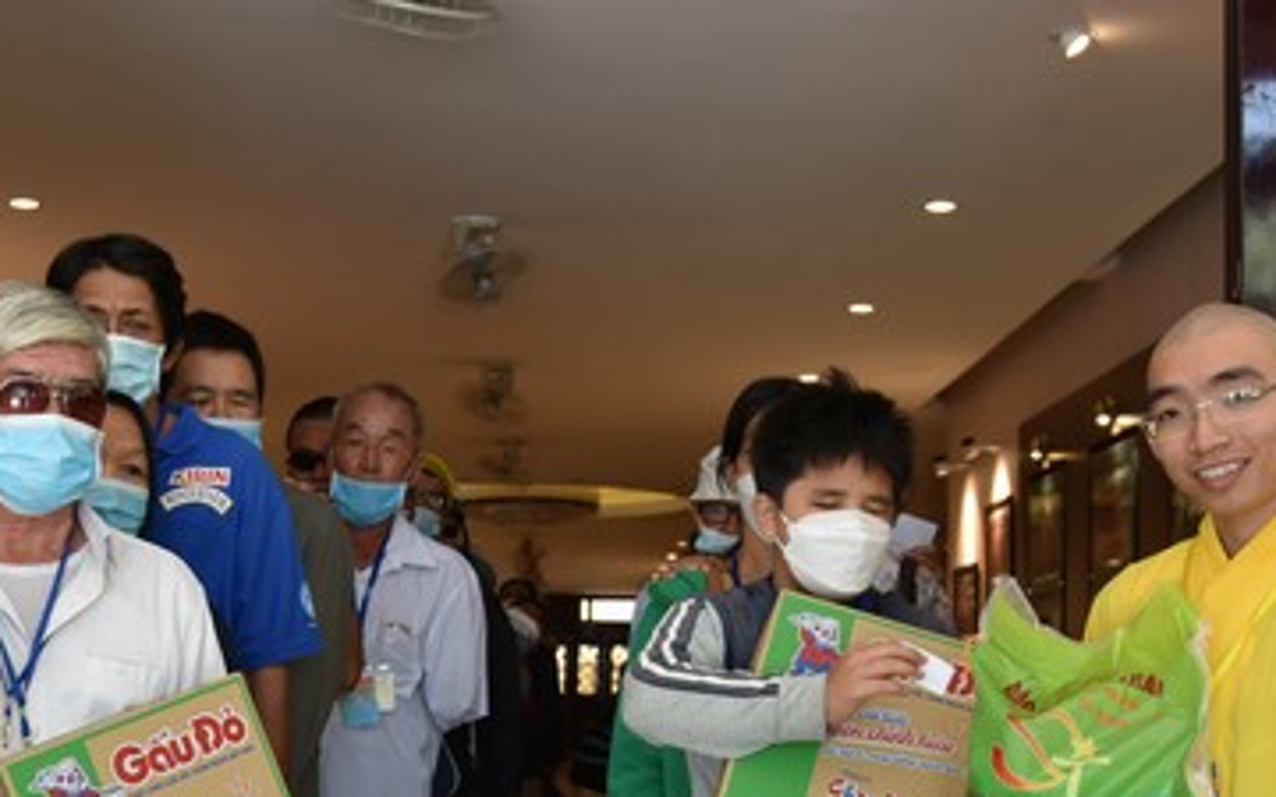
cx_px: 464
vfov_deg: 22.5
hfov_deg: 35.5
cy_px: 595
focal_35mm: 57
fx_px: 1982
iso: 640
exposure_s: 1/80
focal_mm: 31
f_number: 4.5
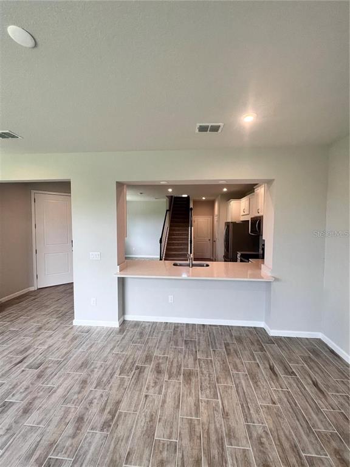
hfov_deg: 89.9
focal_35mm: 13
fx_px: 175
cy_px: 234
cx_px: 175
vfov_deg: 106.2
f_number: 1.8
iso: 100
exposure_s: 1/120
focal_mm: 1.57
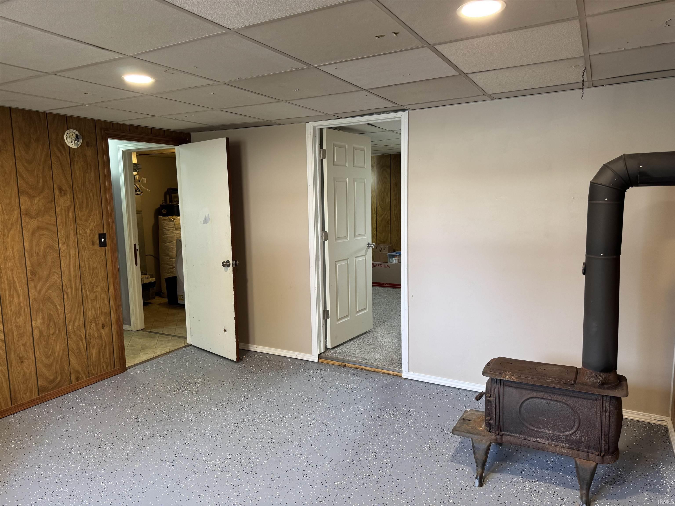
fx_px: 468
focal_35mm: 24
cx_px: 338
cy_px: 253
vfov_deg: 56.8
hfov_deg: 71.6
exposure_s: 1/60
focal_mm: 6.76
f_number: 1.78
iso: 160
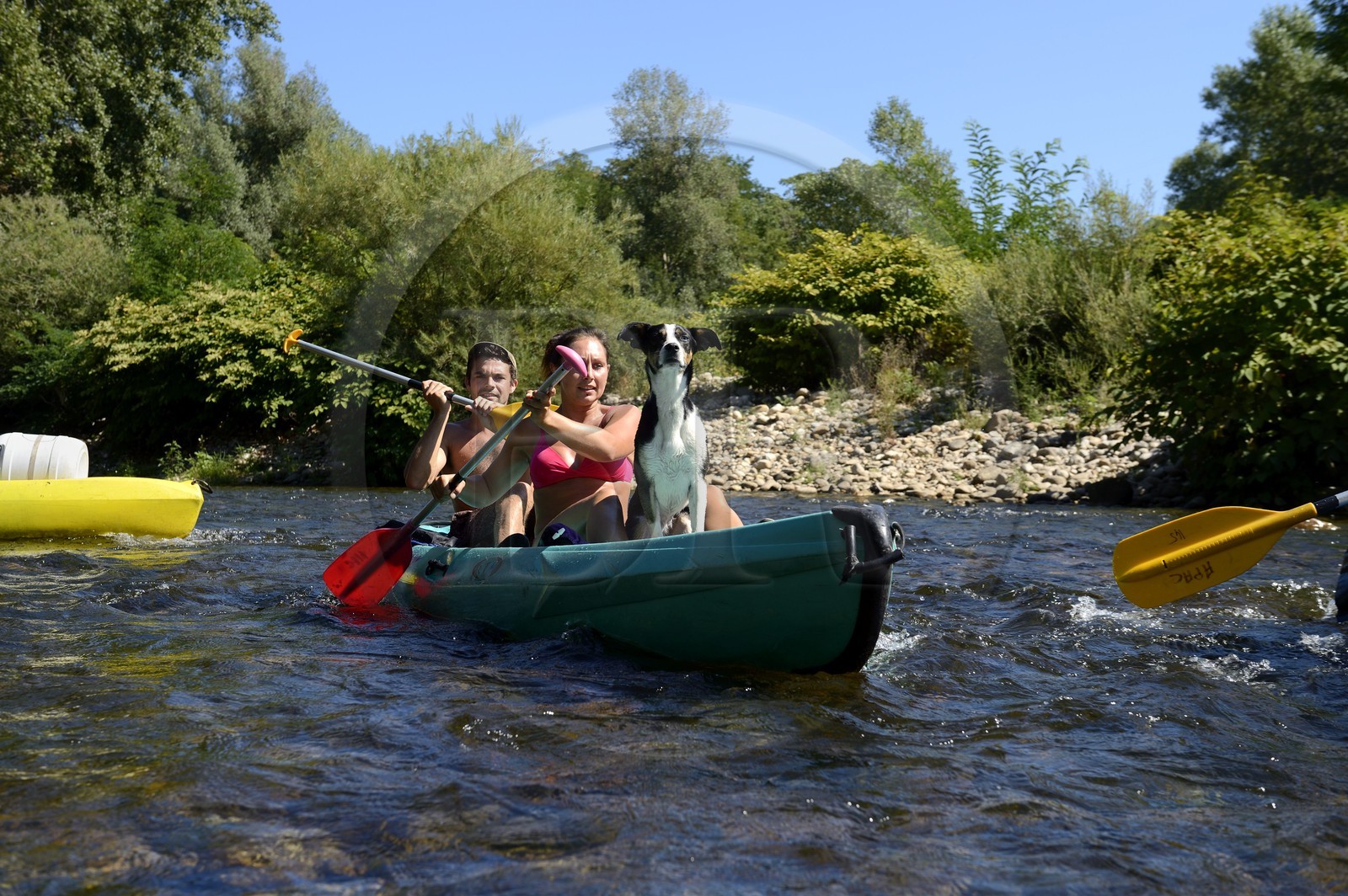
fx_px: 2058
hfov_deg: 36.3
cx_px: 674
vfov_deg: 24.6
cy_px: 448
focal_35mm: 55
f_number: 6.3
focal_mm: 55
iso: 200
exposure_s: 1/500
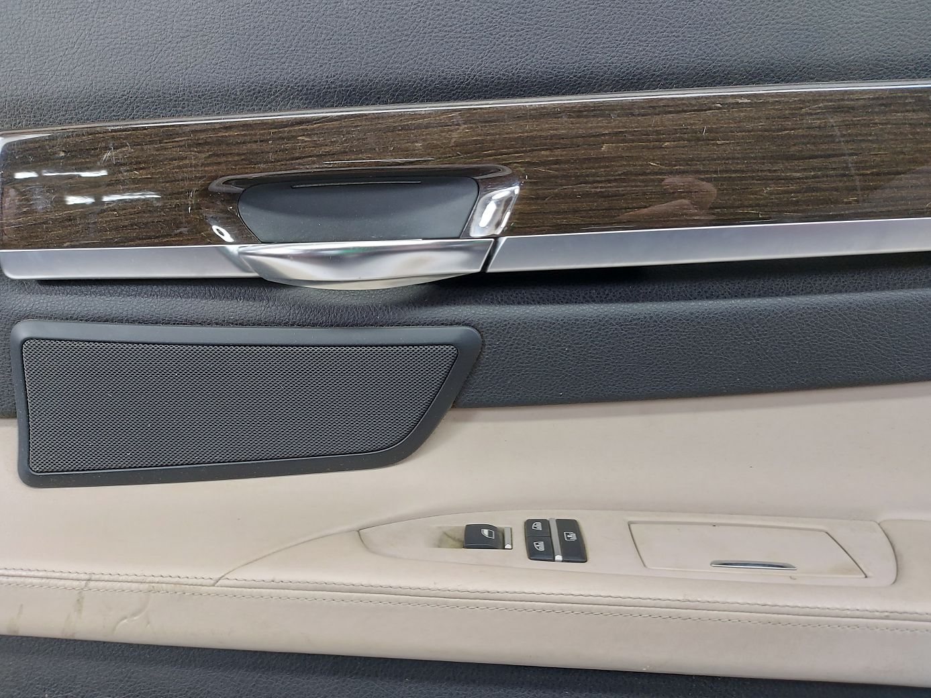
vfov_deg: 56.8
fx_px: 645
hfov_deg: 71.6
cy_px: 349
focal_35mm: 24
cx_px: 466
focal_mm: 5.23
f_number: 1.8
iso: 80
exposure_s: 1/50
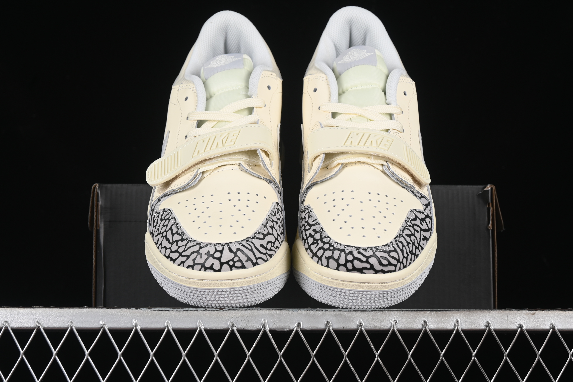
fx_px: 1194
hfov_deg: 27.0
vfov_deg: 18.2
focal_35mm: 75
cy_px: 191
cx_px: 286
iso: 160
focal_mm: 50
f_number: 8
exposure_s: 1/80
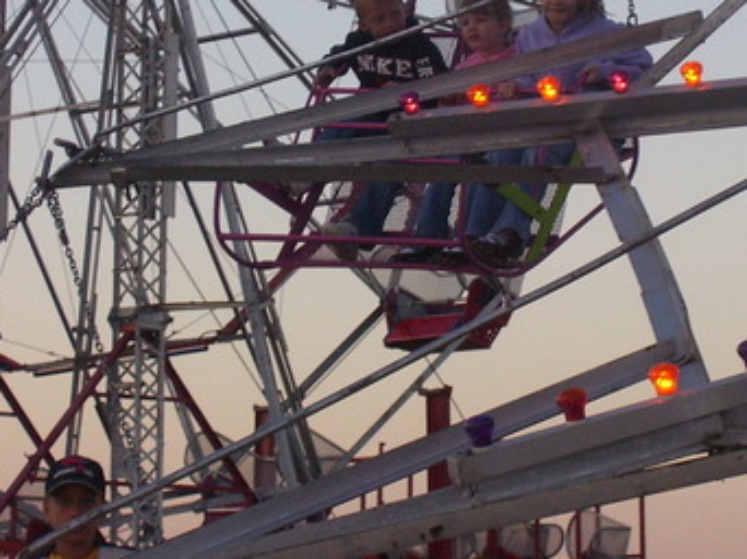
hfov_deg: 10.4
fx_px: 4119
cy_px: 133
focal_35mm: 191
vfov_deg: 7.8
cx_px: 470
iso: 125
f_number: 4.6
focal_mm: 16.8
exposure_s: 1/90
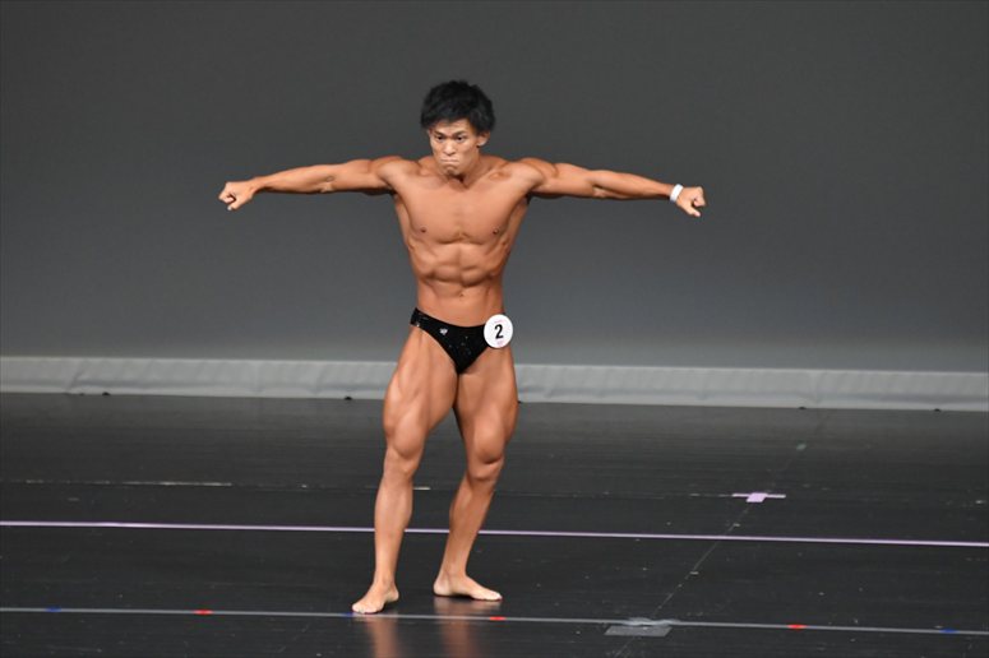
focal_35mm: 345
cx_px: 494
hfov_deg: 6.0
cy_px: 329
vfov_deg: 4.0
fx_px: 9473
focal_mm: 230
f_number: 5.6
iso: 4000
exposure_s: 1/400
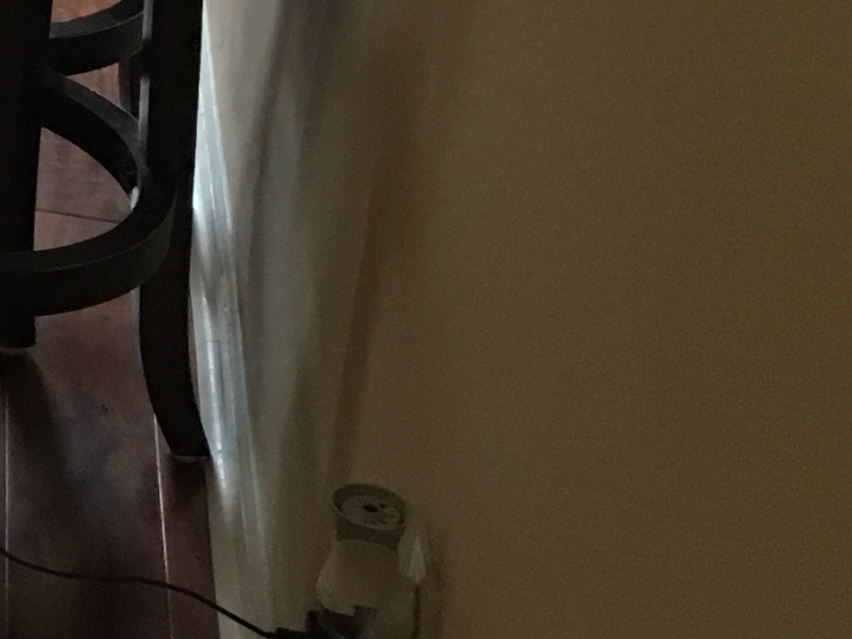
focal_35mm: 124
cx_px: -937
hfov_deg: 13.3
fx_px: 3052
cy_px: -371
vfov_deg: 11.4
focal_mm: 4.15
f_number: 2.2
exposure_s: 1/15
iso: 80
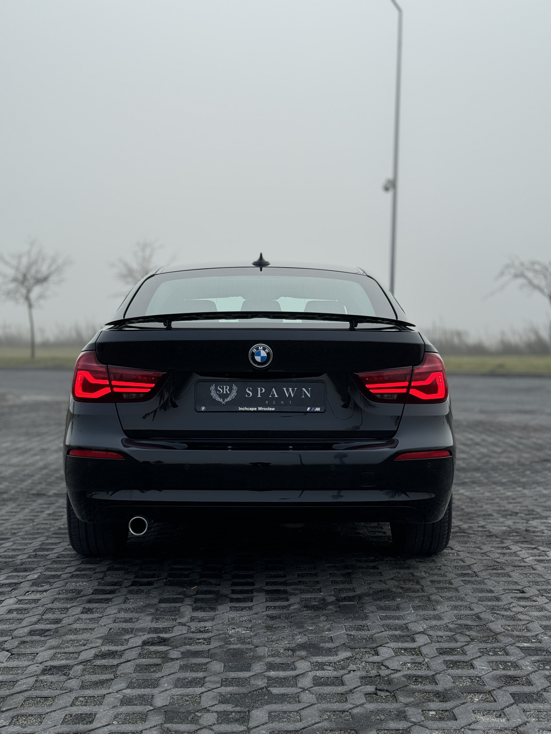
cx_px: 276
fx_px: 1019
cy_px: 367
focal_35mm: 48
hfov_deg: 30.3
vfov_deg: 39.7
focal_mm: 6.76
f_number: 1.78
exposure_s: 1/1458
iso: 64
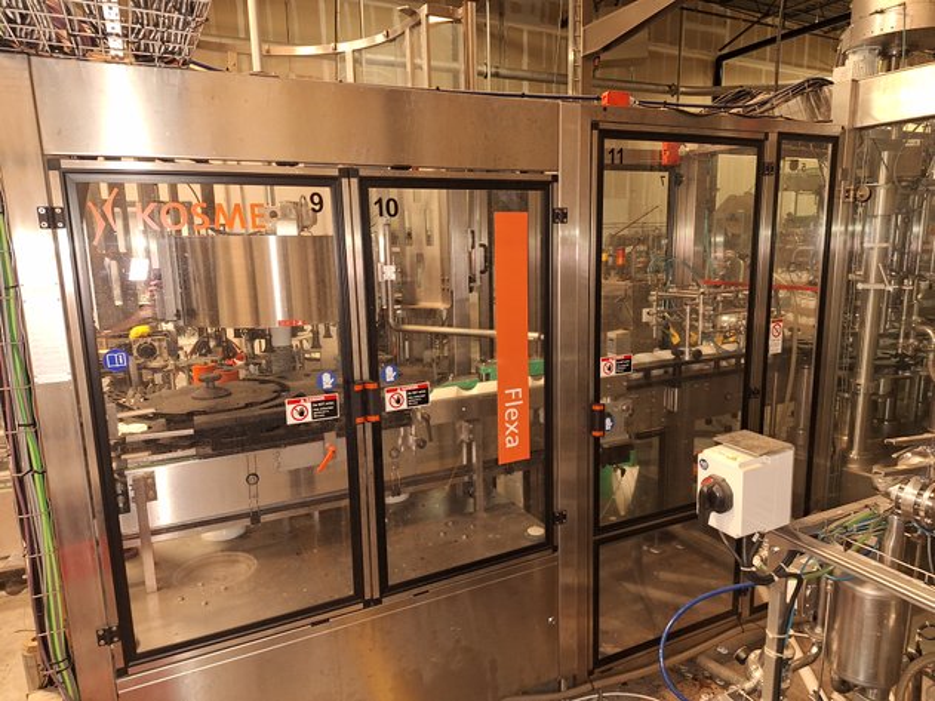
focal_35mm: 23
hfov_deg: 73.9
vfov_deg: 58.9
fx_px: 621
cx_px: 468
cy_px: 350
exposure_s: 1/30
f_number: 1.8
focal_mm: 5.54
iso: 250
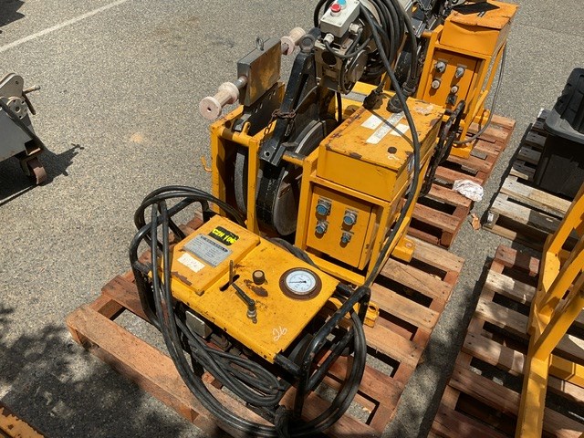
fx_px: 489
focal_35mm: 29
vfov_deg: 48.2
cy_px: 219
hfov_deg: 61.7
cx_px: 292
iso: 16
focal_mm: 3
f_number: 1.8
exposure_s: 1/2538
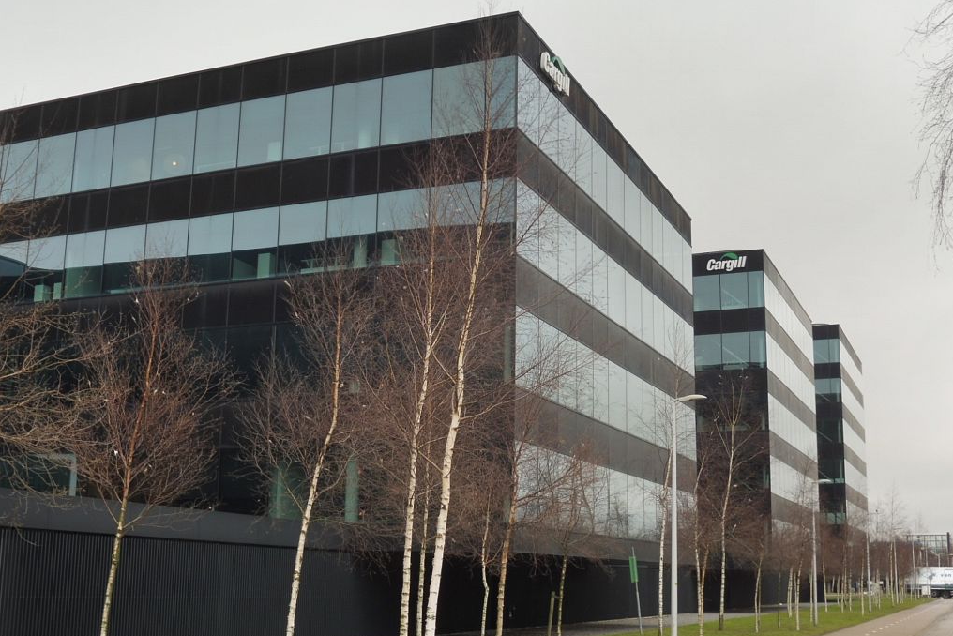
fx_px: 1218
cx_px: 479
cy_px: 325
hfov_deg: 42.7
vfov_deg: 29.3
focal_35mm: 46
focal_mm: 7.9
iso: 100
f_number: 4.1
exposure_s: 1/100
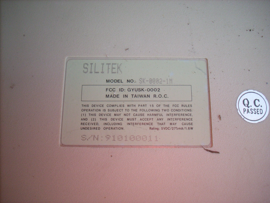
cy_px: 102
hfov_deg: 50.1
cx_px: 135
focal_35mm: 37
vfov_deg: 38.7
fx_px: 289
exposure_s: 1/60
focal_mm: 6.2
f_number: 5.6
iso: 259
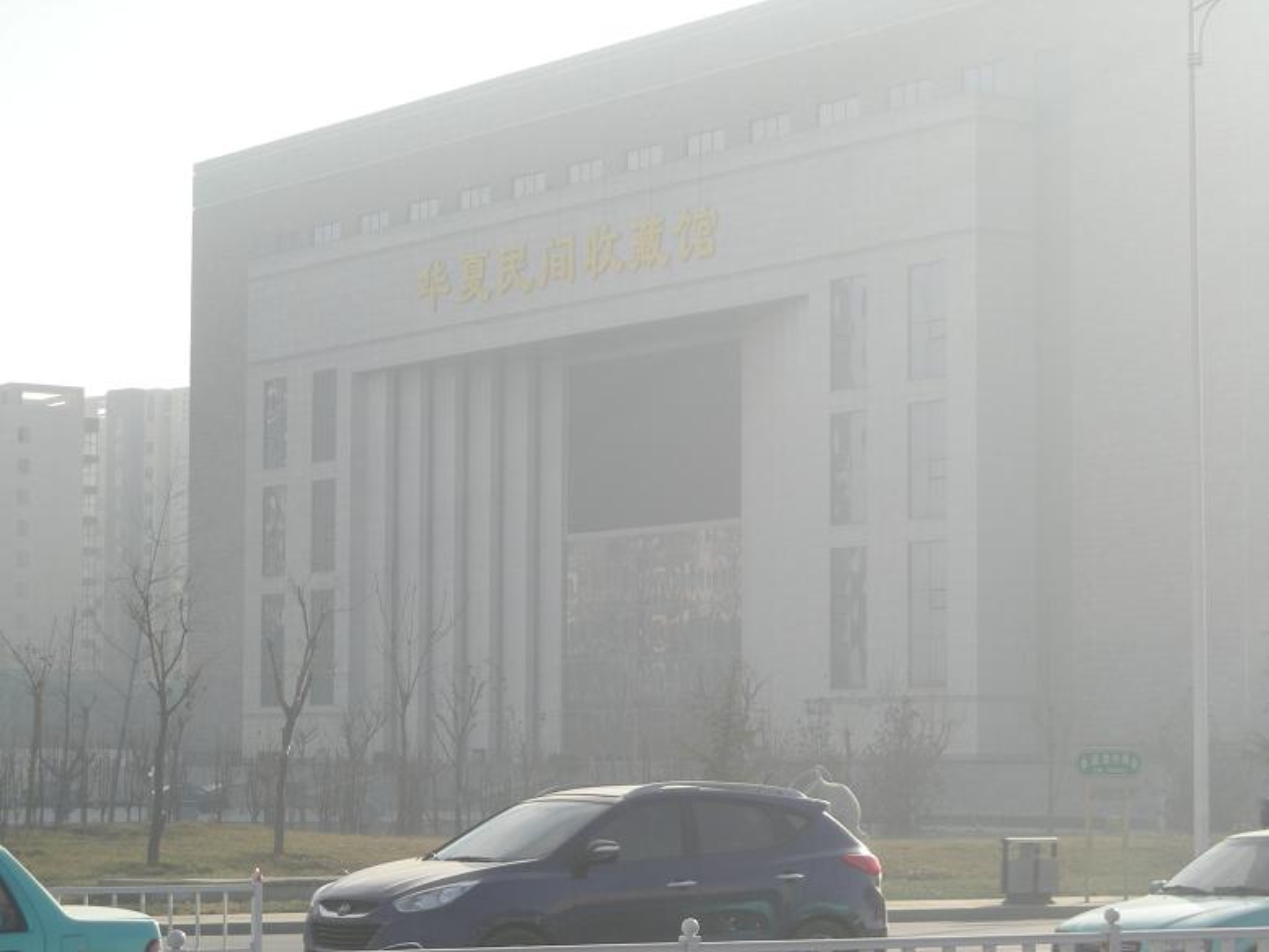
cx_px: 634
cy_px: 476
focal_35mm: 105
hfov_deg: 18.7
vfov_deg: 14.1
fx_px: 3850
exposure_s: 1/315
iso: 50
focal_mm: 17.1
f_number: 4.7
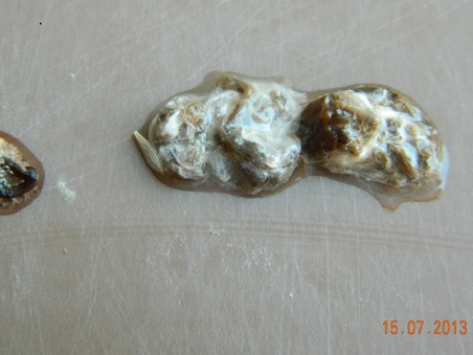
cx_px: 220
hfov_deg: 16.0
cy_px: 160
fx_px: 1681
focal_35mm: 123
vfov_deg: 12.0
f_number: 4.5
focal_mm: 18.6
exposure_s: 1/60
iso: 400
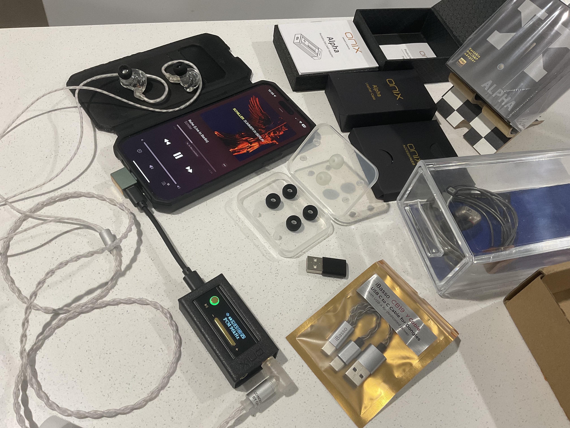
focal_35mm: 29
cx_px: 285
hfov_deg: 61.7
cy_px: 214
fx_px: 478
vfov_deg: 48.2
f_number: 1.8
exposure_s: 1/50
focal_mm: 3
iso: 80
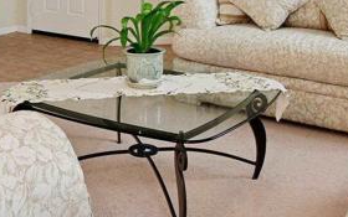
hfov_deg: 35.5
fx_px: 531
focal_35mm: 56
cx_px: 87
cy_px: -74
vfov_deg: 20.8
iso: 200
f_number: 8
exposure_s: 1/4
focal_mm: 10
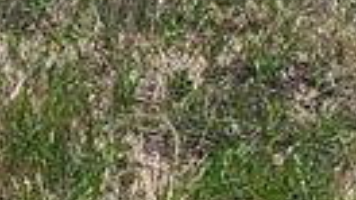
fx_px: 2075
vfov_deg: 4.9
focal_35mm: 220
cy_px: -605
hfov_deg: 9.8
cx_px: 235
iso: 40
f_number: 1.8
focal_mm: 5.4
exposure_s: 1/6003
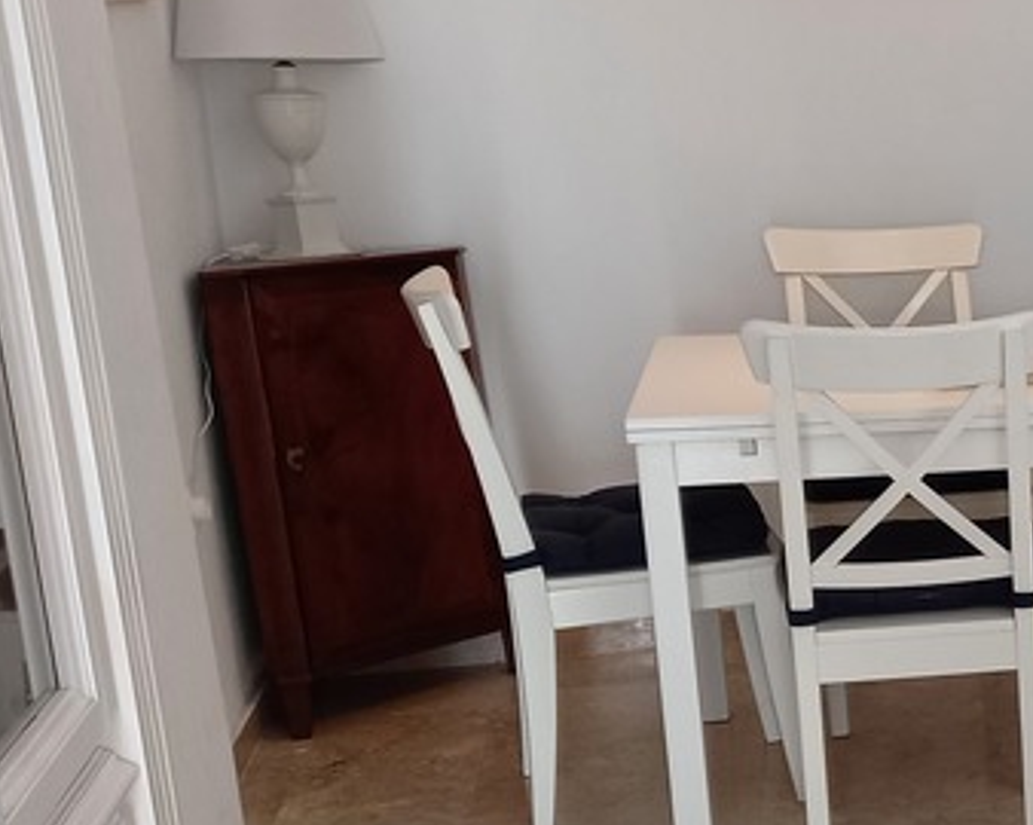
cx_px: 1485
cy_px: 608
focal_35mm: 74
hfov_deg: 22.0
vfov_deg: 20.5
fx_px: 2261
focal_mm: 4.6
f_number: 2
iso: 100
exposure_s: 1/49
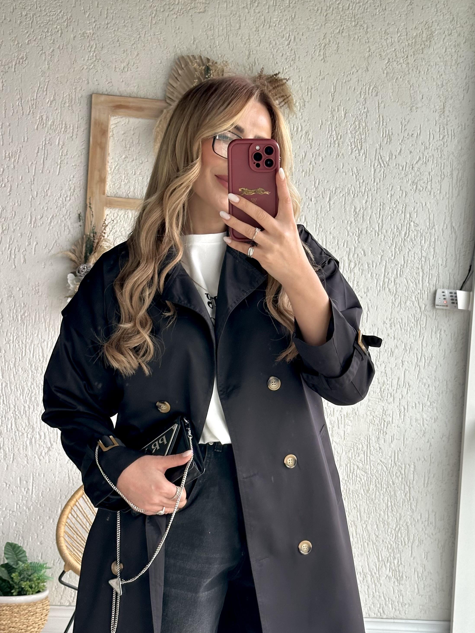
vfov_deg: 29.2
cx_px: 320
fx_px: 1208
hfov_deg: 22.2
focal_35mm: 66
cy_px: 418
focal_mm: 6.86
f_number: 1.78
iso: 64
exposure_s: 1/179
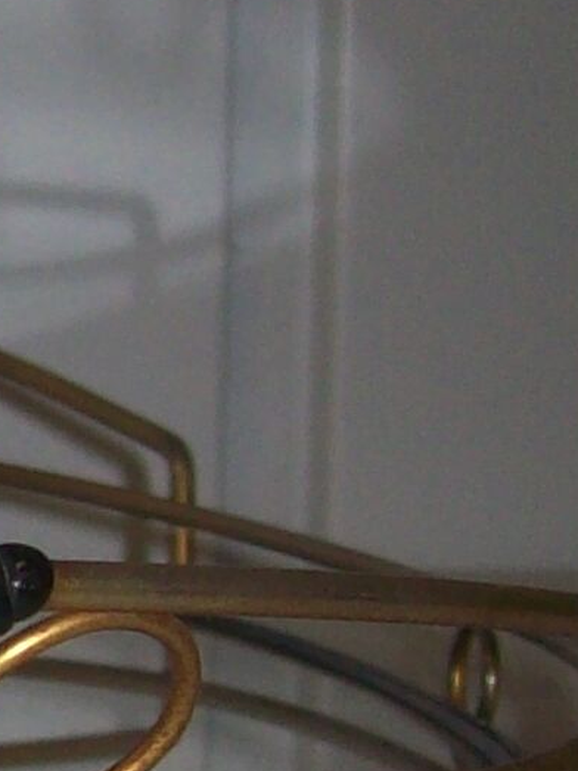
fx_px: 4365
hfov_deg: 7.2
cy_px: 520
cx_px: -689
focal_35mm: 196
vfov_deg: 10.1
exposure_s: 1/64
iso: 80
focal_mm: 6
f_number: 2.7
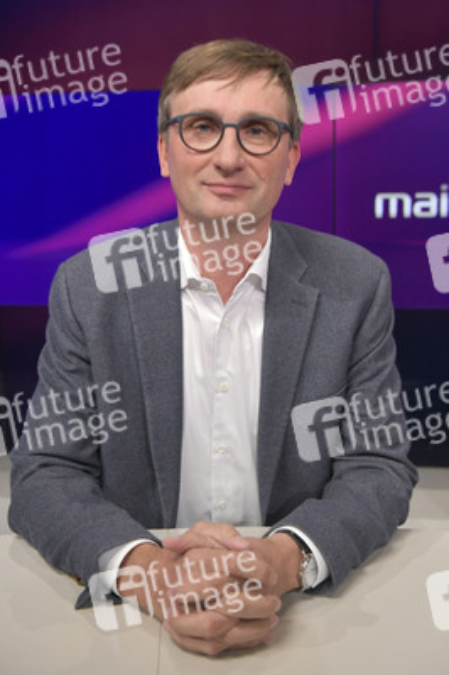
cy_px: 338
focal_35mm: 36
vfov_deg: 53.2
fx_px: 675
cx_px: 224
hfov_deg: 36.8
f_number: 5
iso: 1600
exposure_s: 1/250
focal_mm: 36
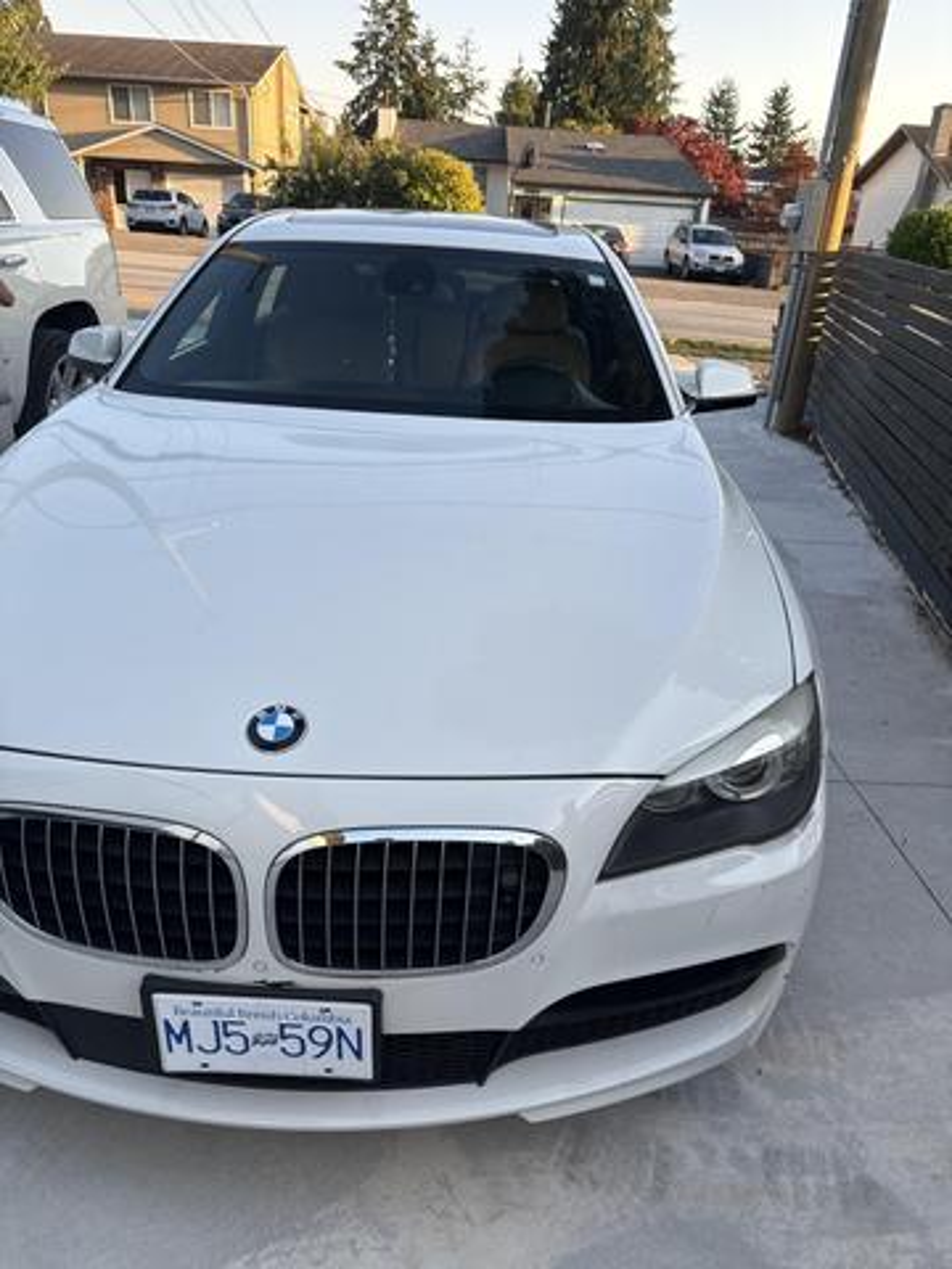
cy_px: 634
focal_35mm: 24
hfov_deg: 56.8
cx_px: 476
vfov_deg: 71.6
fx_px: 880
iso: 80
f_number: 1.78
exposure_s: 1/580
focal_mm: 6.76
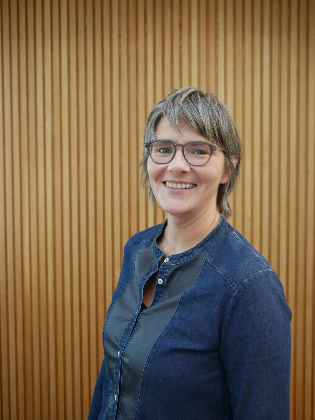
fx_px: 425
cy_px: 207
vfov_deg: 52.6
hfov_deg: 40.7
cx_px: 158
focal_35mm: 35
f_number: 3.9
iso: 500
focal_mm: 17
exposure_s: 1/60
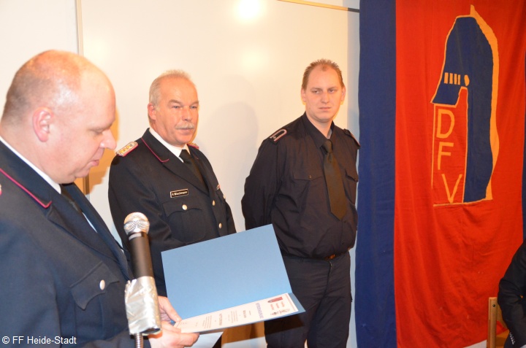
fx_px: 612
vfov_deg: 31.8
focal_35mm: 42
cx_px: 263
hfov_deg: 46.5
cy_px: 174
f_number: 4
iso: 3200
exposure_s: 1/60
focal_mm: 28
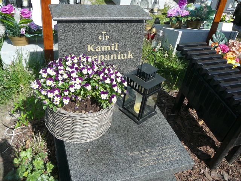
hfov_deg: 52.6
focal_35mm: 35
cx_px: 120
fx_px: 244
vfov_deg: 40.7
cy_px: 90
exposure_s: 1/1000
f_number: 2.8
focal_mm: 5.2
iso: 80
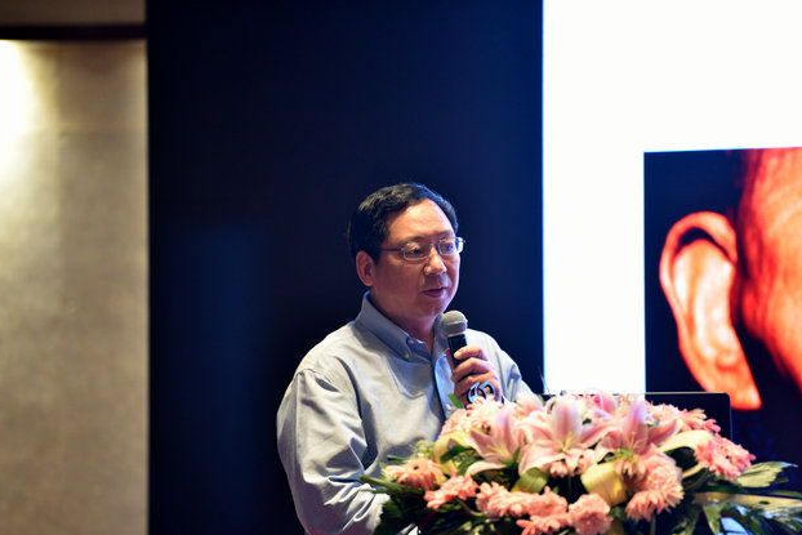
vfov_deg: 6.1
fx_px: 5013
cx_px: 395
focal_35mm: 225
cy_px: 298
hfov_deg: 9.1
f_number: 3.2
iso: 1600
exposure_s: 1/40
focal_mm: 200
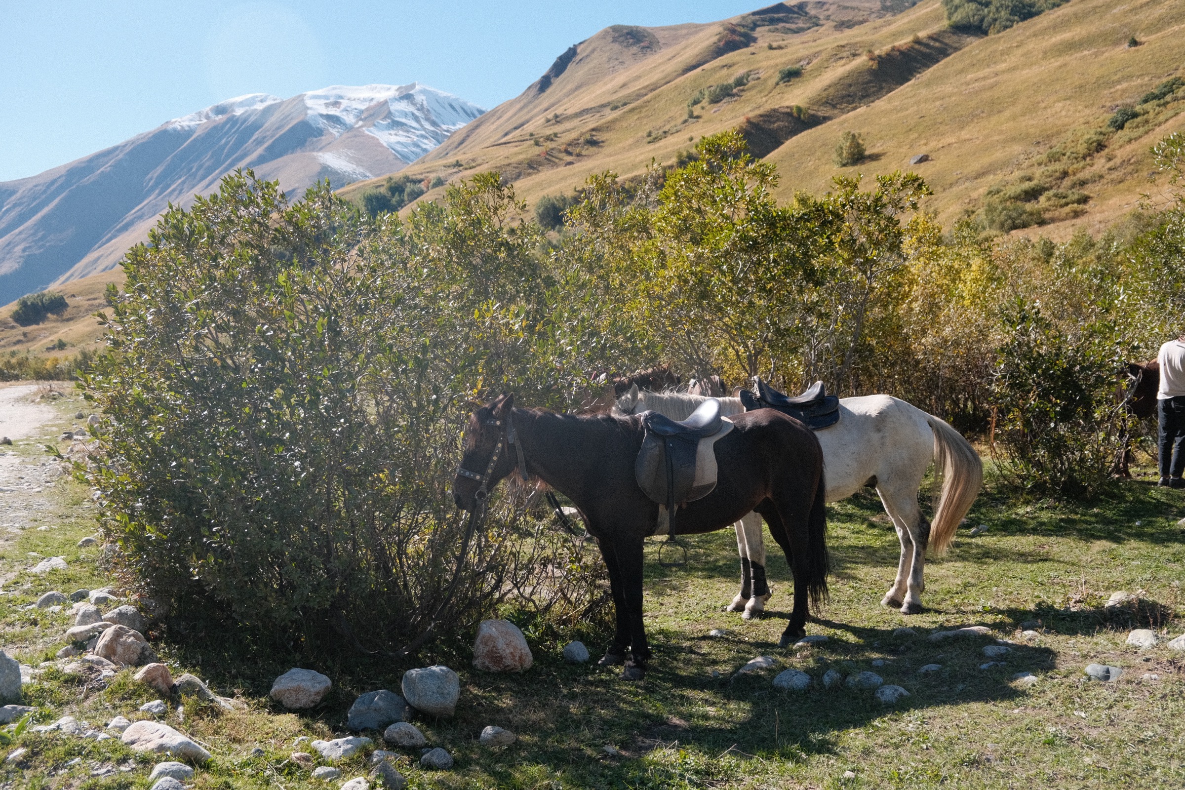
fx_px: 1185
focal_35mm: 36
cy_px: 395
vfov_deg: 36.9
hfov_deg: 53.1
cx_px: 592
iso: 320
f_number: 3.6
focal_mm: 24.3
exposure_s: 1/1400
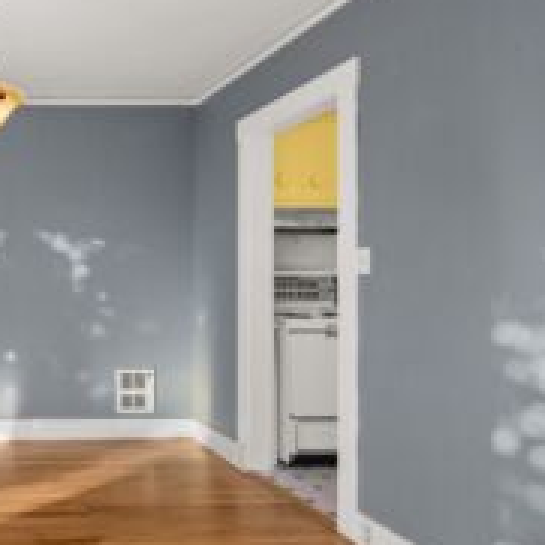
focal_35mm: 30
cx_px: -39
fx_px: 534
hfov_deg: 43.4
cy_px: 285
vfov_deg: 54.0
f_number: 8
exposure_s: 1/8
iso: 500
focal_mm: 16
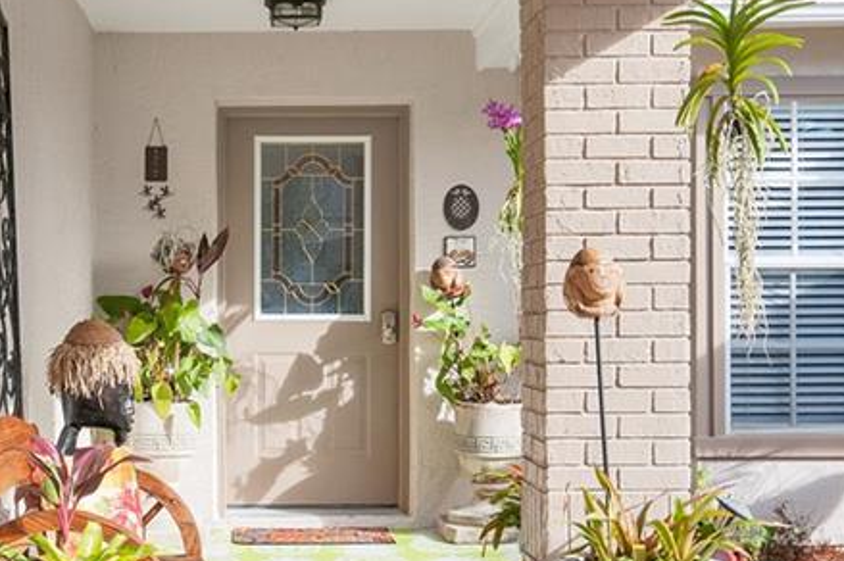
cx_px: 242
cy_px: 289
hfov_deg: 28.6
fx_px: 1640
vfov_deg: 19.4
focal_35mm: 70
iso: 320
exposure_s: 1/320
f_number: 8
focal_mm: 30
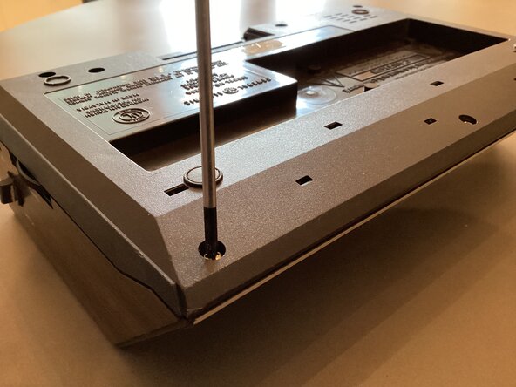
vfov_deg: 45.4
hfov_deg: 58.4
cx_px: 258
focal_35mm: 31
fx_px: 462
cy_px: 194
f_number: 2.4
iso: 400
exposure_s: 1/30
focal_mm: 3.3
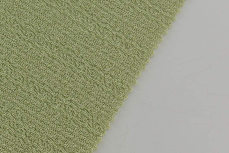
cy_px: 151
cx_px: -48
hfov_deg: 13.6
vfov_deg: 9.4
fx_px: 929
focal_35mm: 146
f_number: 3.5
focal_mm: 50
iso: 100
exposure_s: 1/320
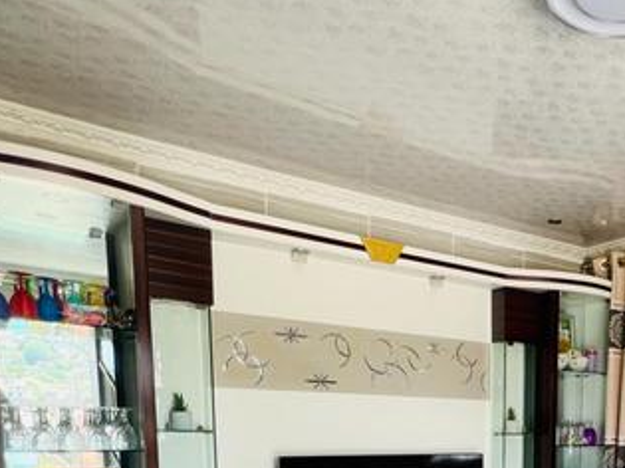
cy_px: 510
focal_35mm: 33
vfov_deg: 36.6
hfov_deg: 49.4
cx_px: 562
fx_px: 596
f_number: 1.8
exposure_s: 1/56
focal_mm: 1.57
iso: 50
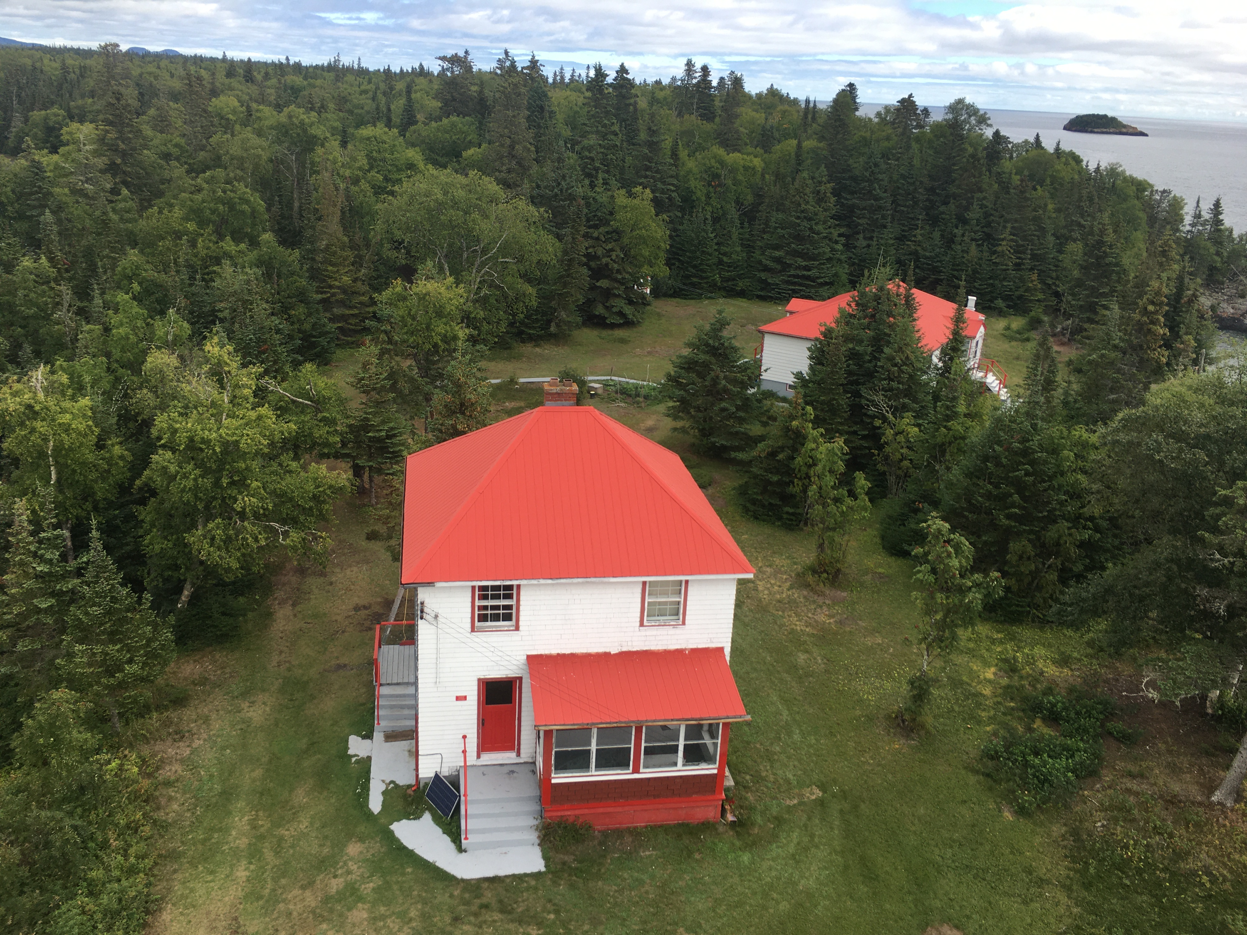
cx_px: 624
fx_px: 1045
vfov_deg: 48.2
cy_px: 468
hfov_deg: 61.7
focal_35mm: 29
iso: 25
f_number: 2.2
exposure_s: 1/732
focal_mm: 4.15
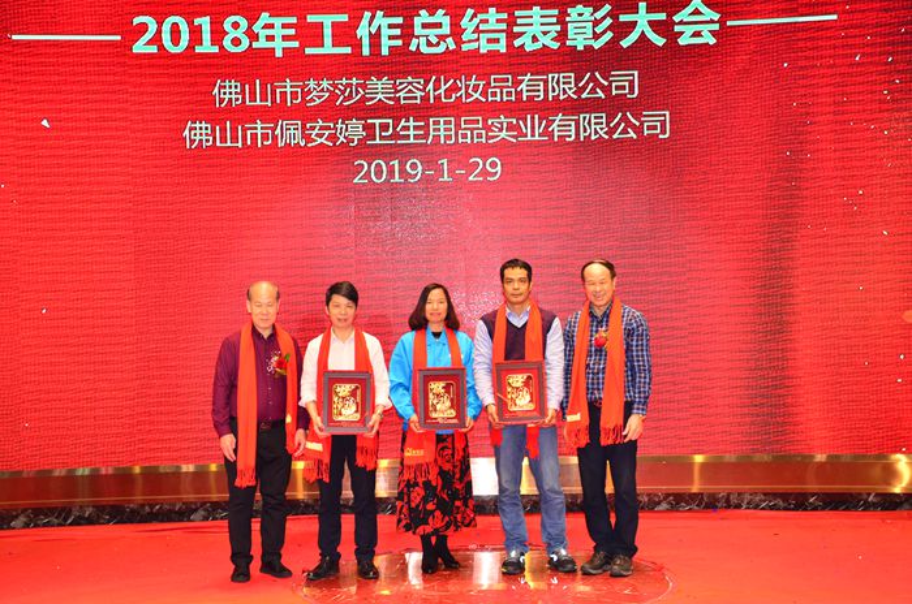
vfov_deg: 25.7
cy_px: 302
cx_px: 456
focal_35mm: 52
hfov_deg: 37.9
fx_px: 1328
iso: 800
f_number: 5.6
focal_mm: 35
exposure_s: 1/250
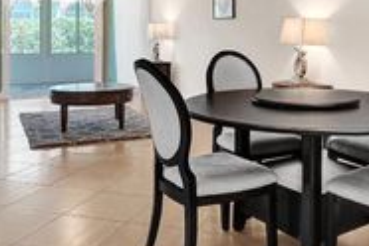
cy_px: 27
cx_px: 232
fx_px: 441
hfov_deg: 45.0
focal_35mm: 43
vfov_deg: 29.9
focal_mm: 16
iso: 800
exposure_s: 1/400
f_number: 2.8
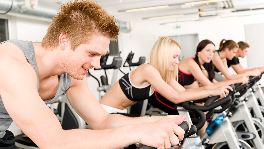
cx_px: 131
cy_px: 77
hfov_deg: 39.2
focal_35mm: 53
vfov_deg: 22.6
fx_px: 371
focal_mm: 50
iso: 100
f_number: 7.1
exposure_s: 1/200
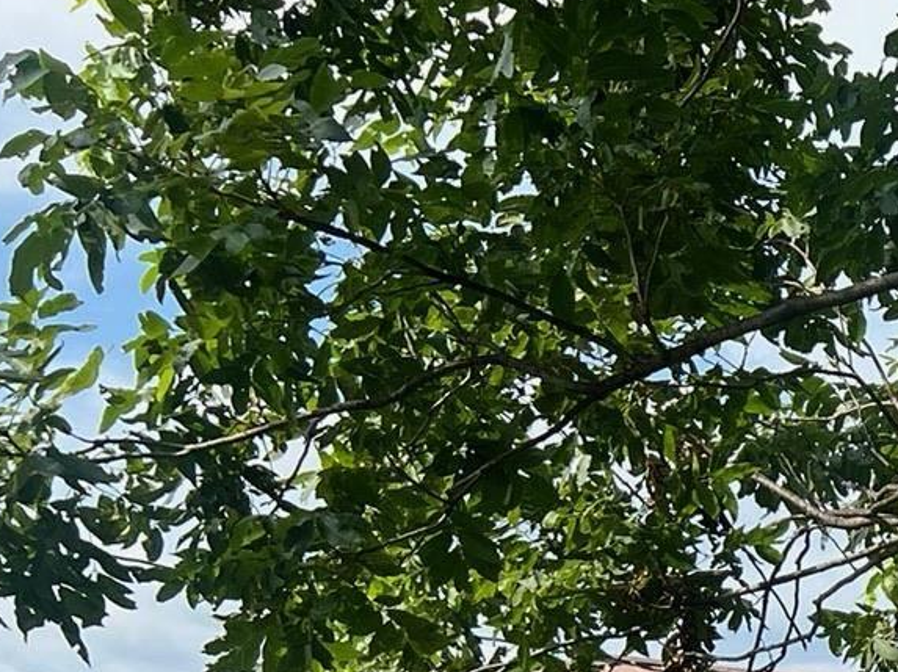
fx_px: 2411
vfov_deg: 14.2
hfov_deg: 18.1
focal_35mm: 93
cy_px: 1178
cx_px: 1456
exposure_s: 1/2083
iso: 50
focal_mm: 5.7
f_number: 1.5
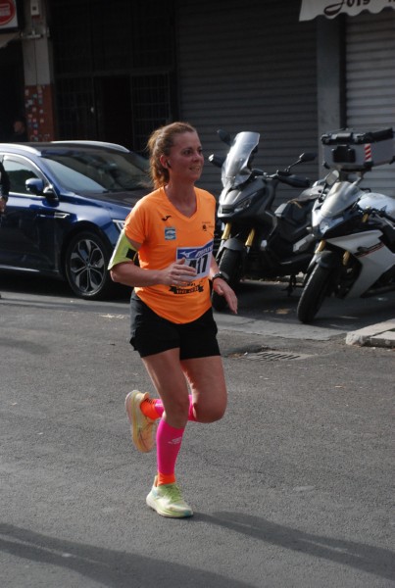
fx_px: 1424
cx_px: 198
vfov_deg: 23.3
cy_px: 294
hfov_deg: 15.8
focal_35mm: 87
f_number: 5.3
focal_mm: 58
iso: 1000
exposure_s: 1/1250
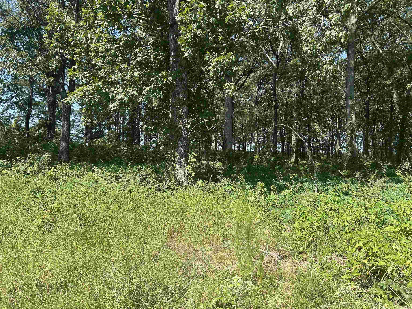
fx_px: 309
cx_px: 206
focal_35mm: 26
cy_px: 154
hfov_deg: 67.3
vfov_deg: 53.1
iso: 50
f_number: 1.5
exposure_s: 1/1361
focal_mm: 5.7
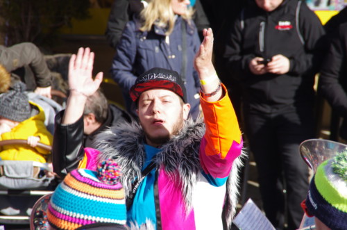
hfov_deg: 6.9
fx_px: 2885
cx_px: 174
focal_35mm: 300
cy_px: 115
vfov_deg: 4.6
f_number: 10
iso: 200
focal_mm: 200
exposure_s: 1/250
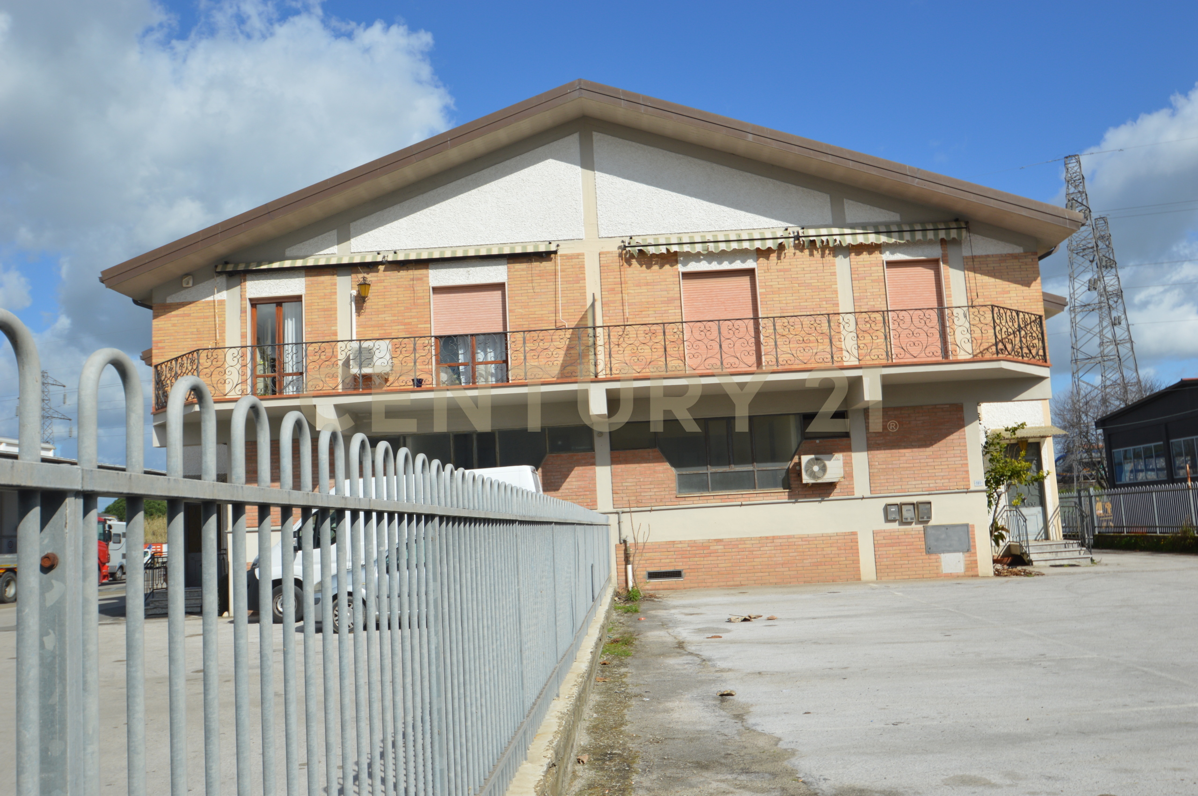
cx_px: 599
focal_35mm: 30
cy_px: 398
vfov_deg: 43.5
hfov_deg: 62.0
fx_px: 997
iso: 100
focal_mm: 20
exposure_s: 1/320
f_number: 9
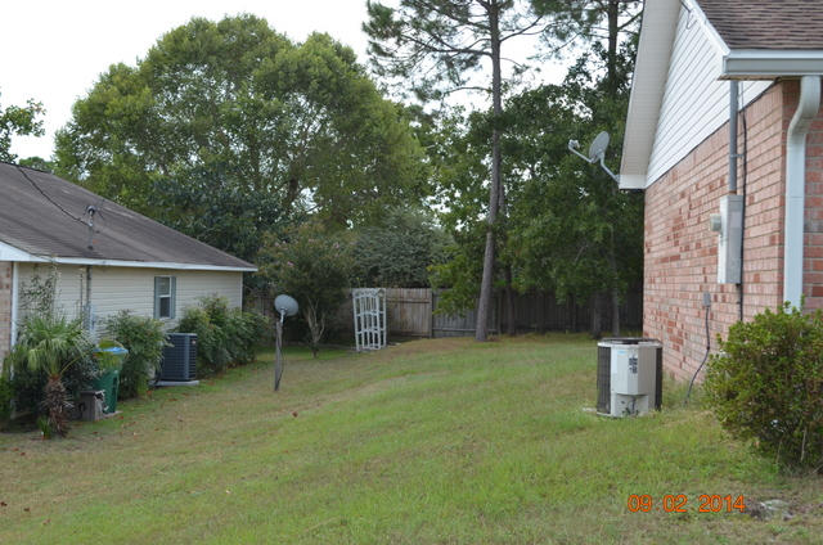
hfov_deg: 37.9
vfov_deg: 25.6
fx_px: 1198
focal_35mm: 52
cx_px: 412
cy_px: 272
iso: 200
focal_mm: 35
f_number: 7.1
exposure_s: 1/200
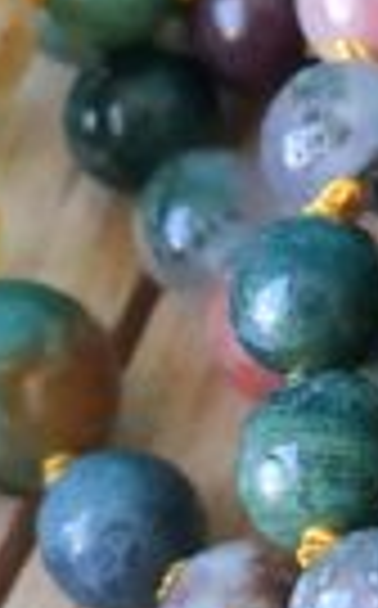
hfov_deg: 11.3
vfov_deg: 19.1
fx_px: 1802
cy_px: 218
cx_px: 621
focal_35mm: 109
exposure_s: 1/50
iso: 371
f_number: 1.75
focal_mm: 4.77
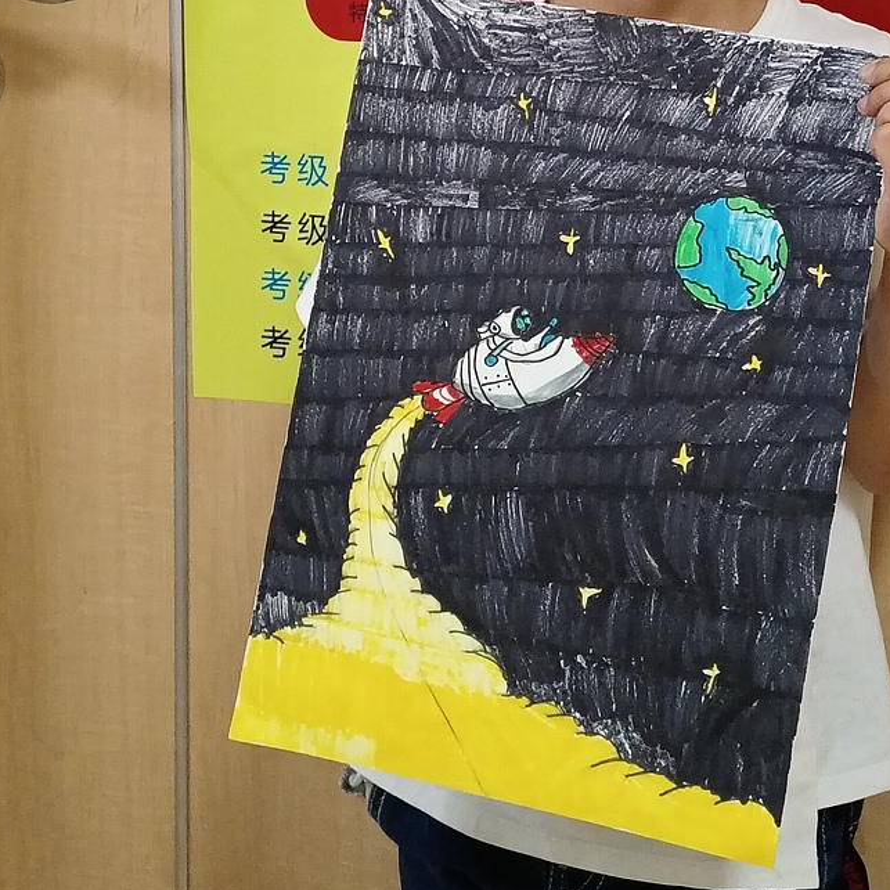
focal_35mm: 61
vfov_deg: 27.6
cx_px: 563
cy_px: 183
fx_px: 1774
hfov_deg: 28.0
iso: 1734
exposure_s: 1/100
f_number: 1.8
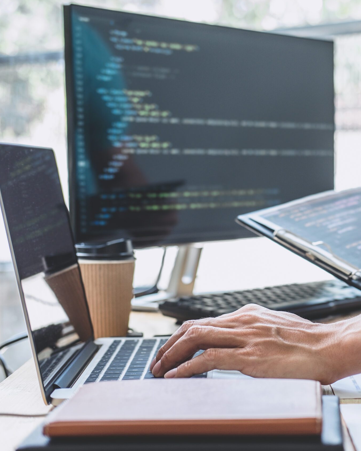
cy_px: 225
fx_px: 1002
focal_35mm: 75
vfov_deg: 25.4
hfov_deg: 20.0
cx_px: 328
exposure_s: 1/80
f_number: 2.8
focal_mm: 35
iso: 320
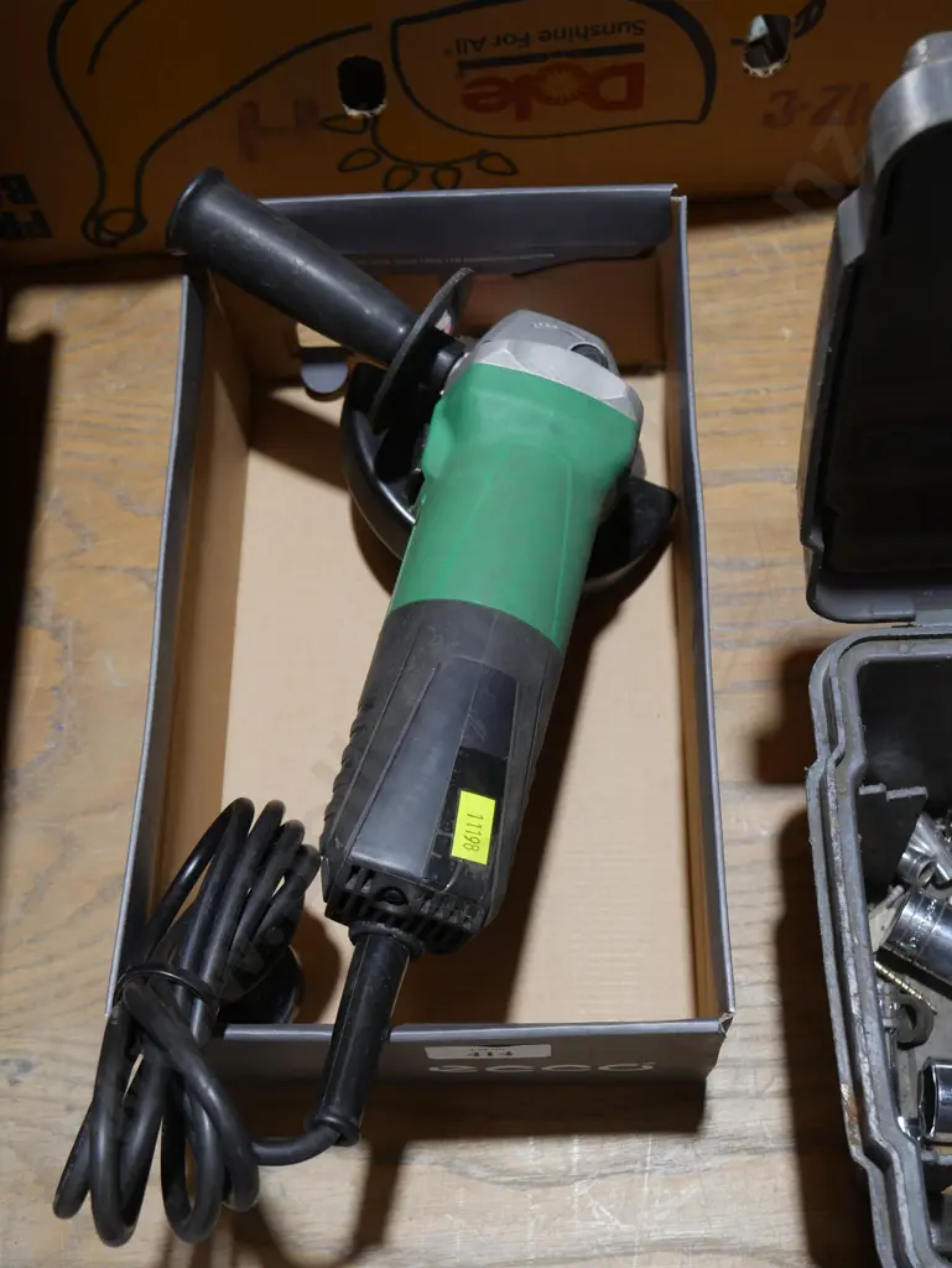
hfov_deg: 34.4
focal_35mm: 42
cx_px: 476
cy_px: 634
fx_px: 1539
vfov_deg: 44.8
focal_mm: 21
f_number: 4.6
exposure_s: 1/60
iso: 400
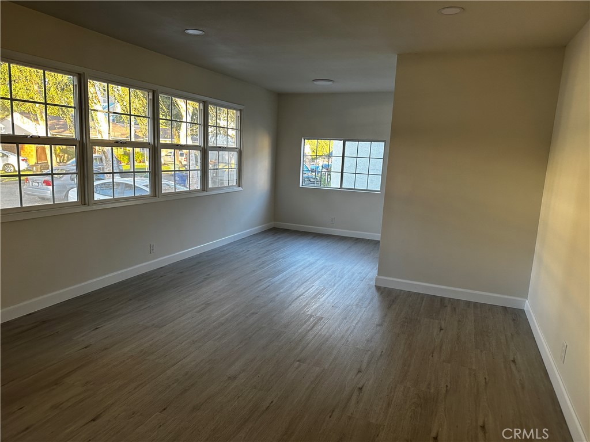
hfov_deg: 71.6
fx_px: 409
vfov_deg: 56.8
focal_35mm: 24
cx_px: 295
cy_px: 221
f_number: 1.78
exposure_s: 1/121
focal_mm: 6.86
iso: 160
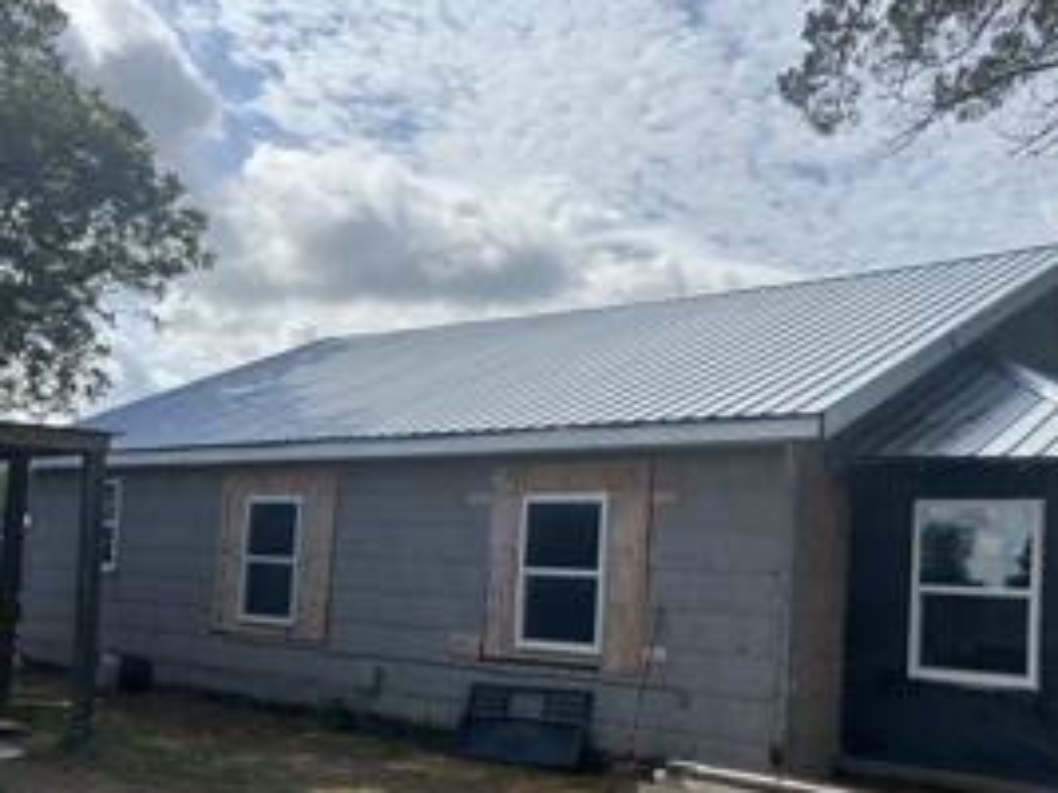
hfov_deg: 46.6
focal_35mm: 39
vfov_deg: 36.6
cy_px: 500
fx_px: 1191
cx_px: 761
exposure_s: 1/7463
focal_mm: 5.7
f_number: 1.5
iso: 50
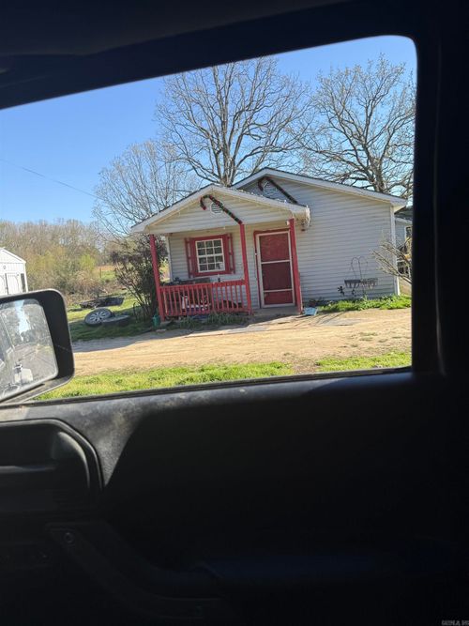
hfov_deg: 56.8
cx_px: 234
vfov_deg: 71.6
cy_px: 313
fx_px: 434
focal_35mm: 24
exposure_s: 1/2000
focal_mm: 6.76
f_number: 1.78
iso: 80
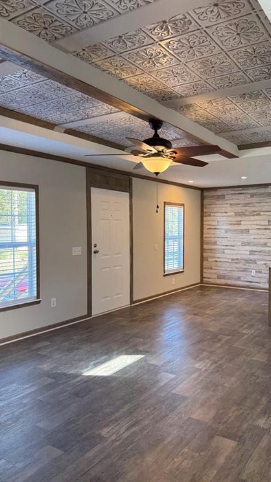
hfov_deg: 42.2
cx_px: 183
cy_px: 241
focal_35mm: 27
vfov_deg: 69.9
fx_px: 345
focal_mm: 6.76
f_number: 1.78
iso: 125
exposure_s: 1/67
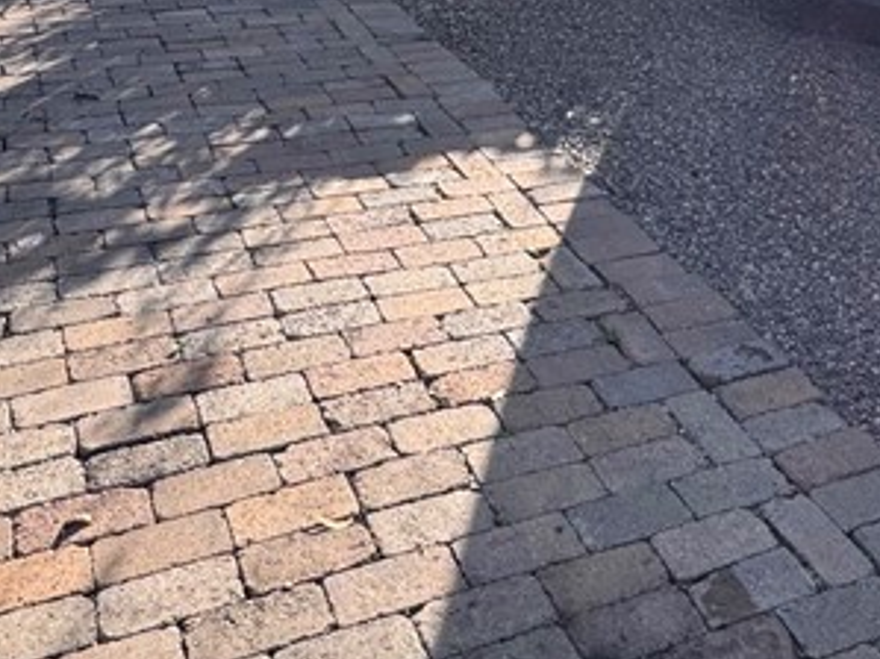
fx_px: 1220
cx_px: 562
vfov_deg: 25.8
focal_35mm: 48
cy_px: -206
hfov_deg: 39.3
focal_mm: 2.22
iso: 40
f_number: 2.2
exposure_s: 1/831
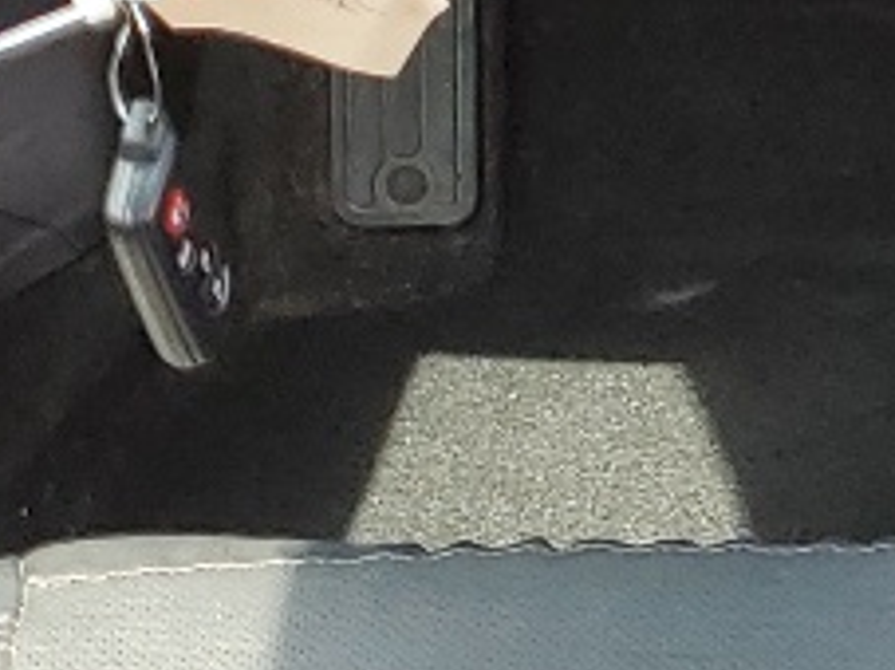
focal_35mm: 183
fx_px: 4729
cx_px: 1837
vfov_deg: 8.1
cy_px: 461
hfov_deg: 10.0
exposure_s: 1/213
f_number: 1.5
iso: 50
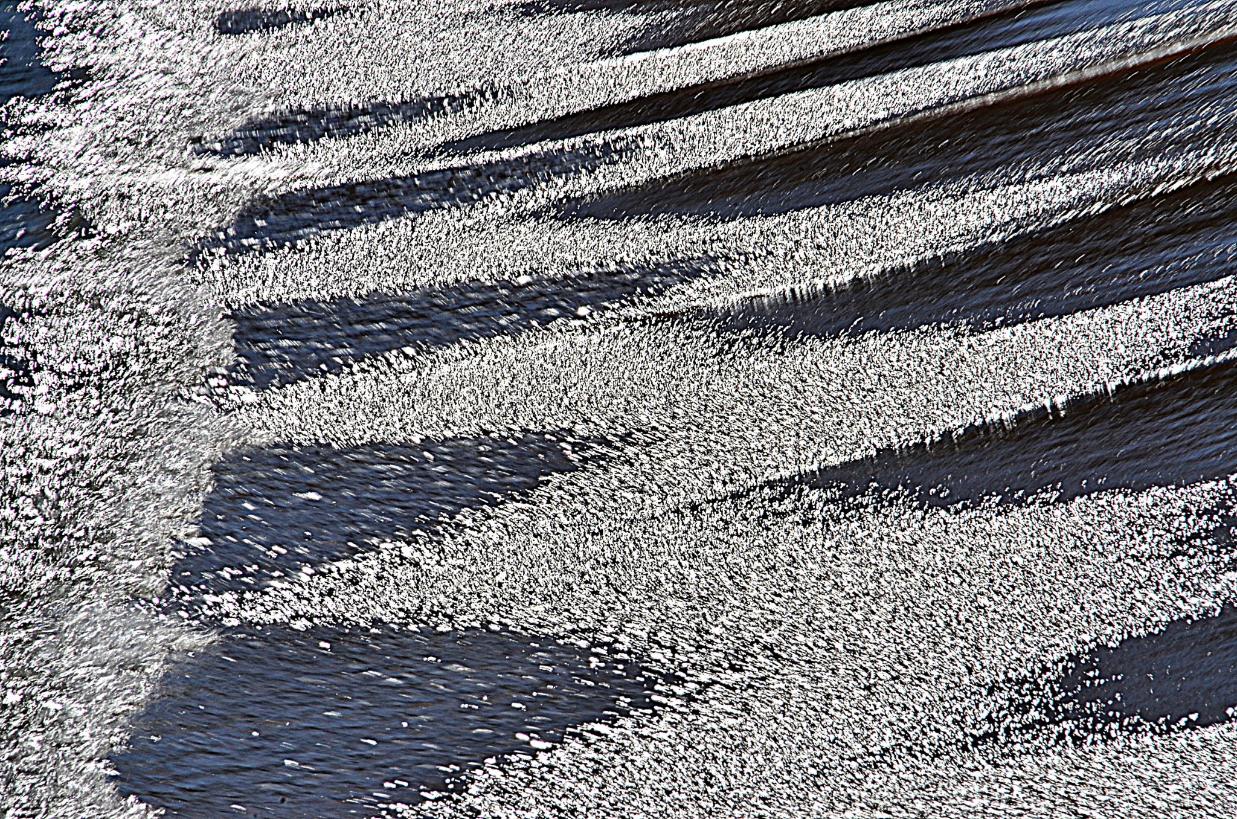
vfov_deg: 4.6
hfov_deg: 6.9
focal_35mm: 300
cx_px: 618
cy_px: 410
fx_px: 10286
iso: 100
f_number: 32
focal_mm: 200
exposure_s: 1/60
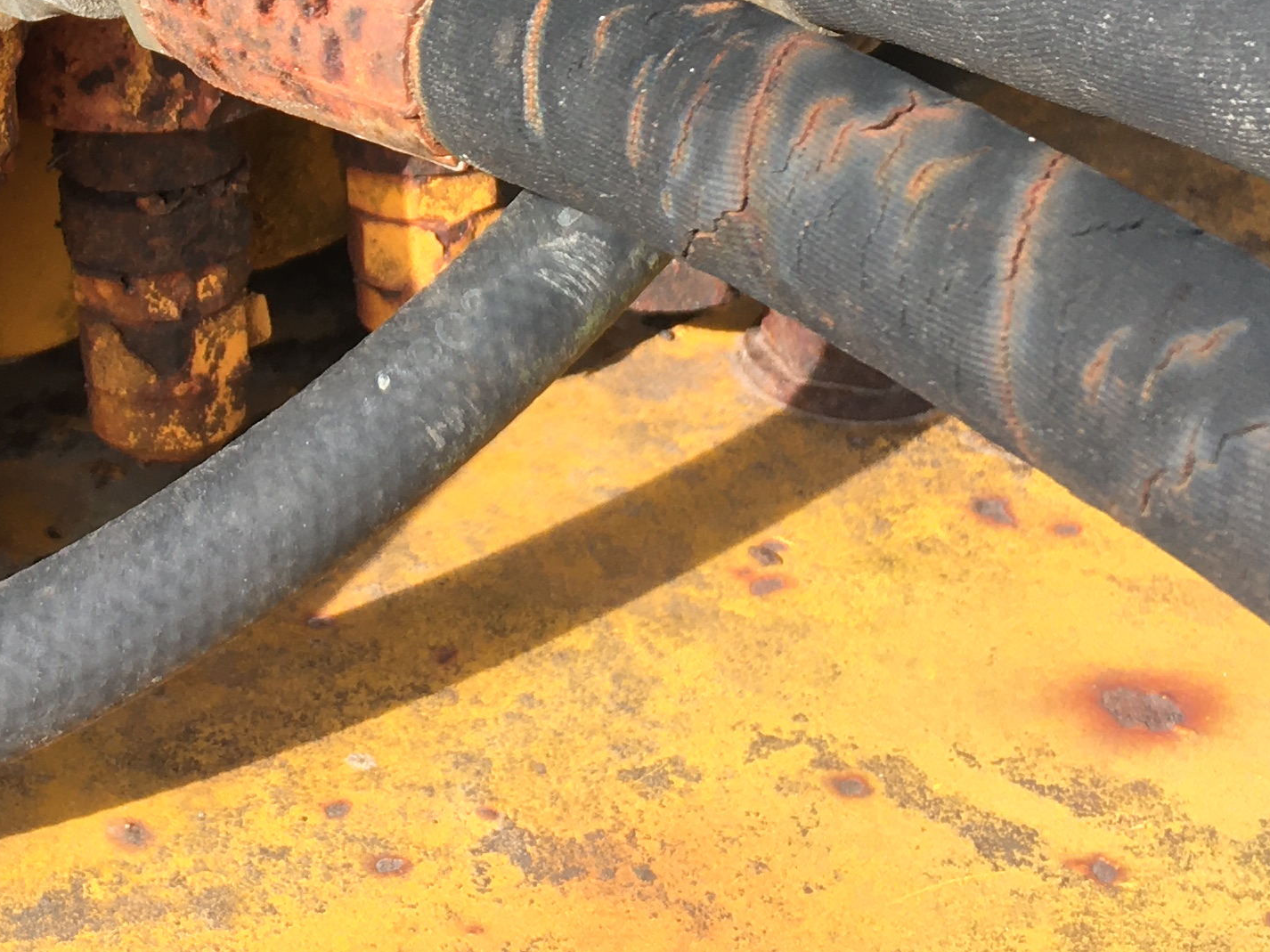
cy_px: -275
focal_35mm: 82
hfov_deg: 23.3
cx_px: 153
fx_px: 3008
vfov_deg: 17.0
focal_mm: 4.15
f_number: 2.2
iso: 25
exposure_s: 1/413
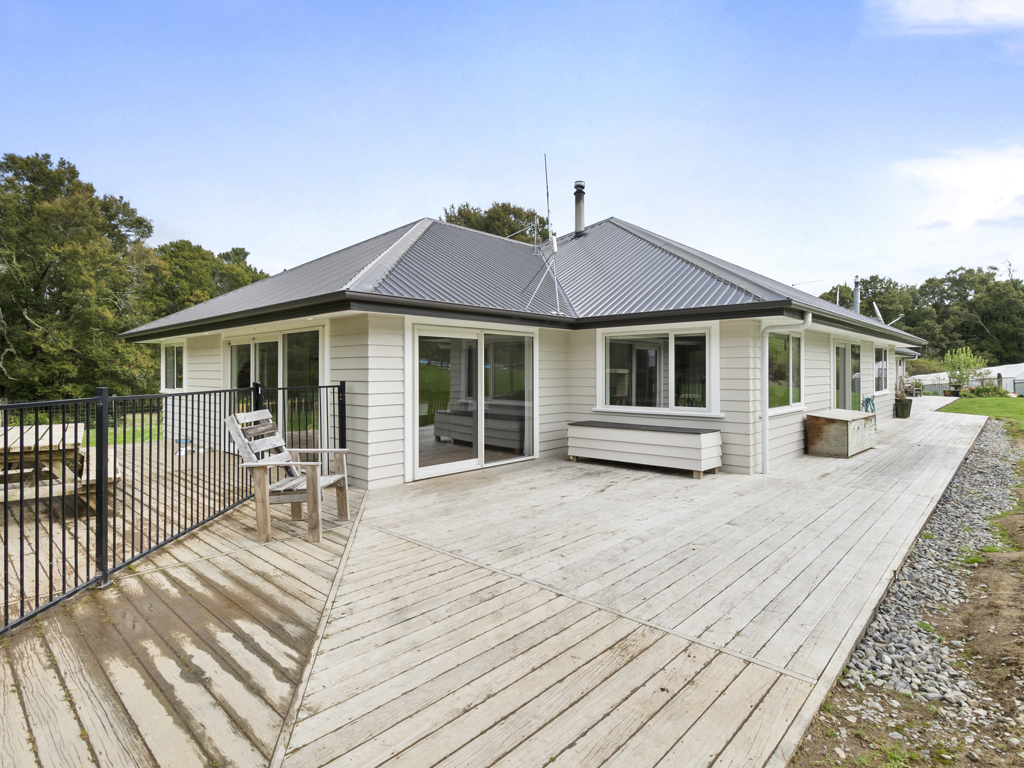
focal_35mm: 17
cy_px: 389
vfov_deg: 74.7
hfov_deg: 91.0
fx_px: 503
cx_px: 507
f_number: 8
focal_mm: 10
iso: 250
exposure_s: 1/200
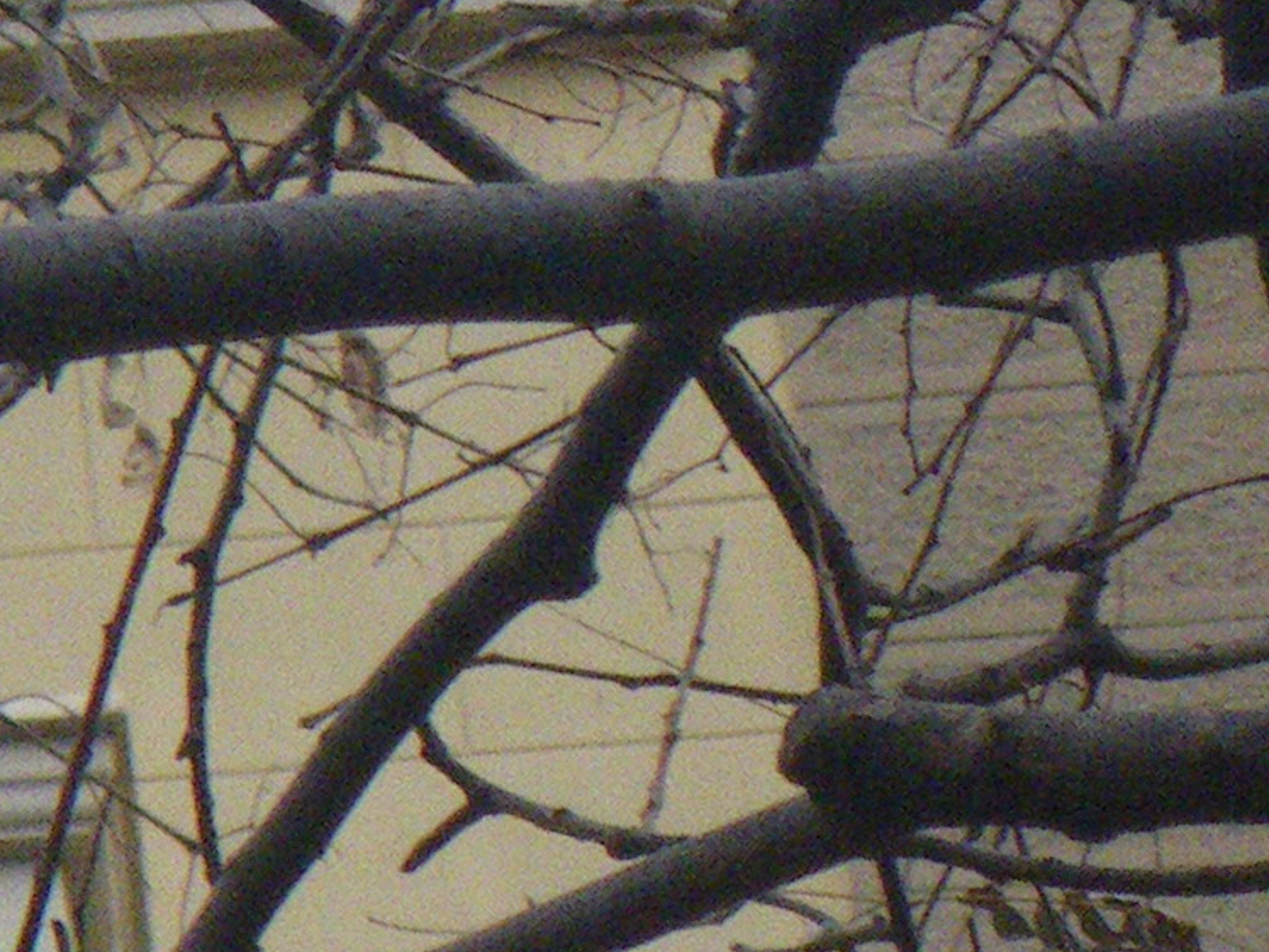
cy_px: -587
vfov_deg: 2.2
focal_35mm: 683
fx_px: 25038
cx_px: -1652
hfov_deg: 2.9
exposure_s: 1/250
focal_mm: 25
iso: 400
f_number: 5.5
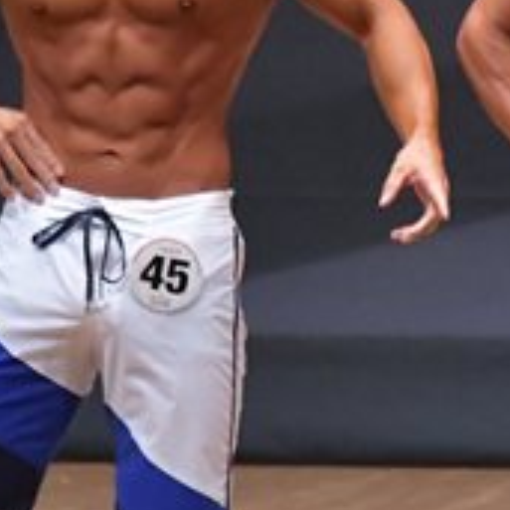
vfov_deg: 1.8
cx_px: 520
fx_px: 16385
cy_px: 251
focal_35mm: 983
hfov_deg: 1.8
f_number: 5.6
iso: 8000
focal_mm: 170
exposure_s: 1/400
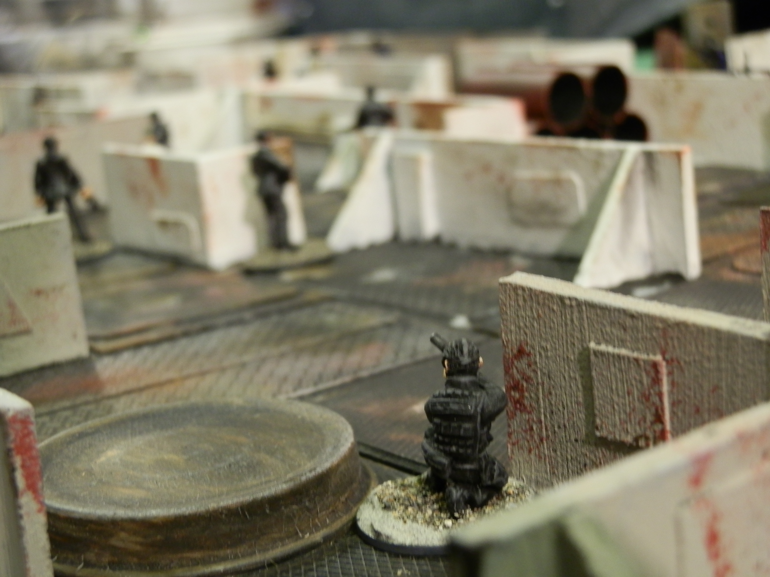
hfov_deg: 31.7
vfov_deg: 24.0
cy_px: 288
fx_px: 1357
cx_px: 385
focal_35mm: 61
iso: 200
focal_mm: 10.99
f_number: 3.7
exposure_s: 1/13
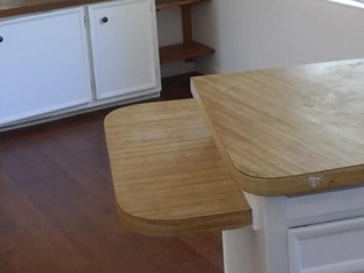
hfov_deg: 25.1
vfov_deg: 18.7
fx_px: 809
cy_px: 18
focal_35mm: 77
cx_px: 269
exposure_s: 1/33
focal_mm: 4.3
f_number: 3.2
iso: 200
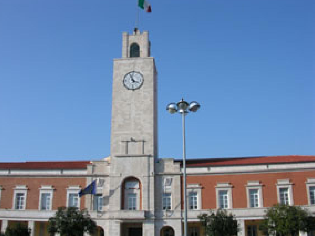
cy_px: 119
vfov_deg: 36.8
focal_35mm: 39
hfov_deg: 47.8
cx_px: 151
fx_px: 355
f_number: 4.5
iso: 100
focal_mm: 5.6
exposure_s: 1/521
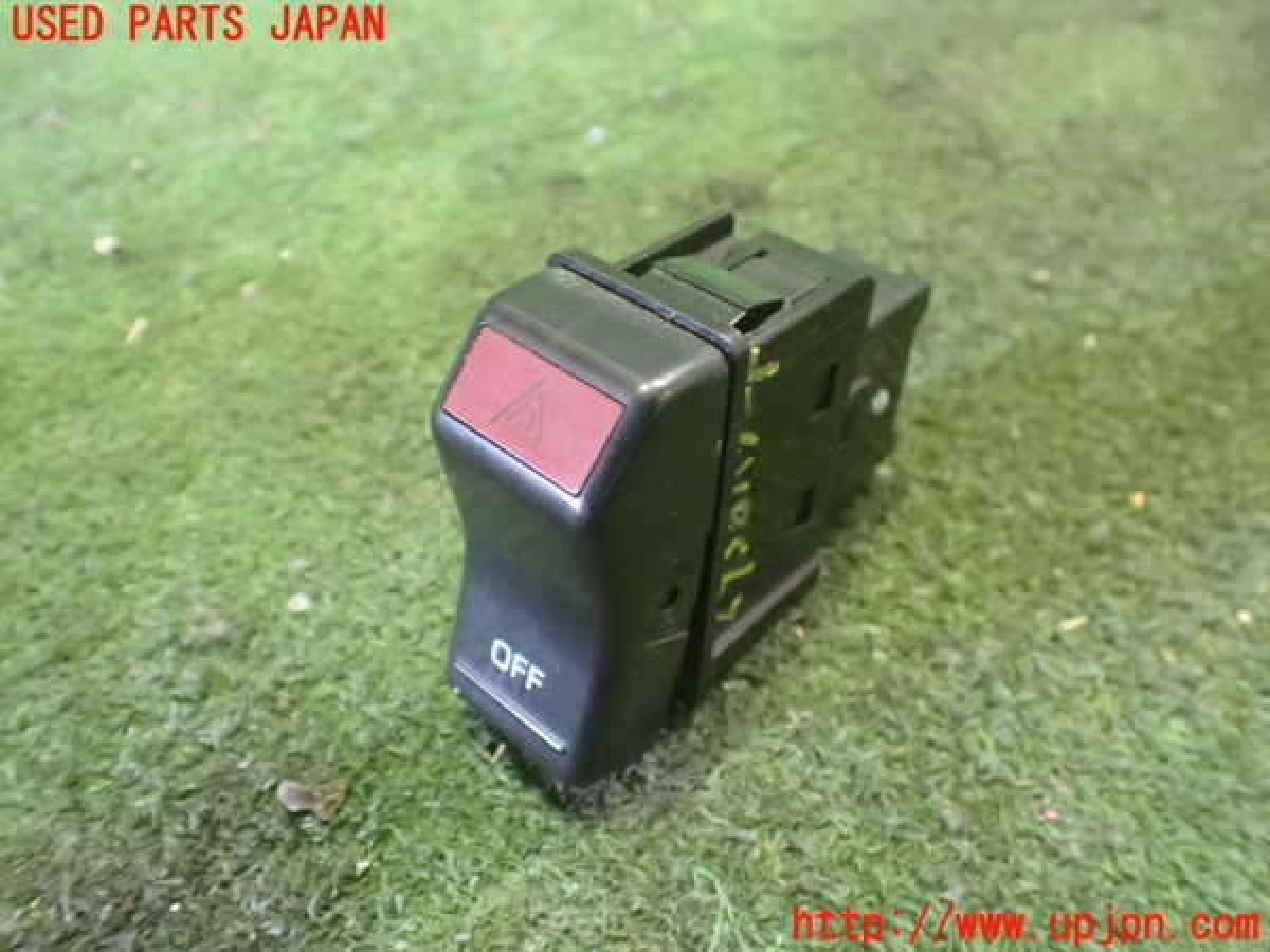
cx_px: 635
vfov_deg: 46.8
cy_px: 476
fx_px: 1101
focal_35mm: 30
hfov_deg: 60.0
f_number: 2.3
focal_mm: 5.4
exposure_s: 1/30
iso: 1600
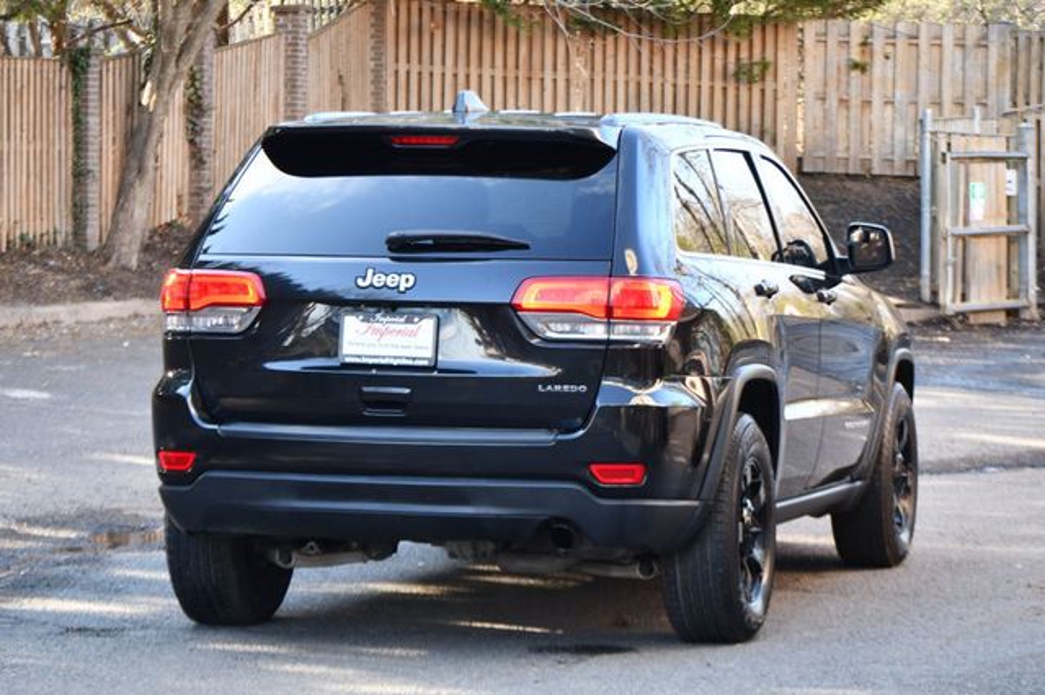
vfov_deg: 11.1
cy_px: 348
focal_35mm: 123
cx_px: 522
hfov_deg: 16.7
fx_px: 3568
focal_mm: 82
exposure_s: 1/250
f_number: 4.8
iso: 720
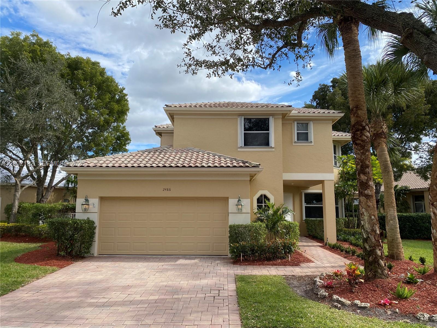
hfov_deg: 67.3
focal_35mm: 26
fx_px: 328
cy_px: 164
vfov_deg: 53.1
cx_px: 218
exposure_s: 1/1838
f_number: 1.8
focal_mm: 4.25
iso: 32
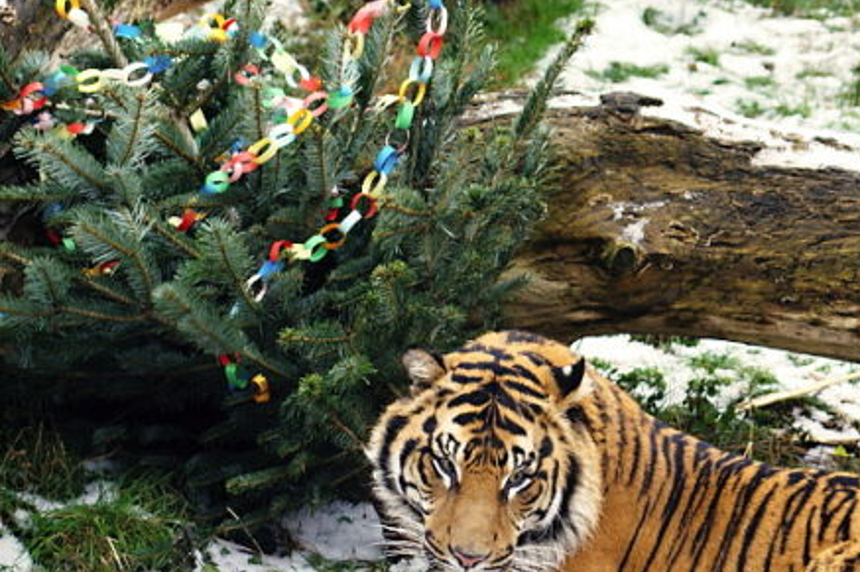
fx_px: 5659
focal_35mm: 237
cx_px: 522
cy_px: 423
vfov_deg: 5.8
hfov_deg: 8.7
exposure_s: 1/100
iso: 400
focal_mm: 100
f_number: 5
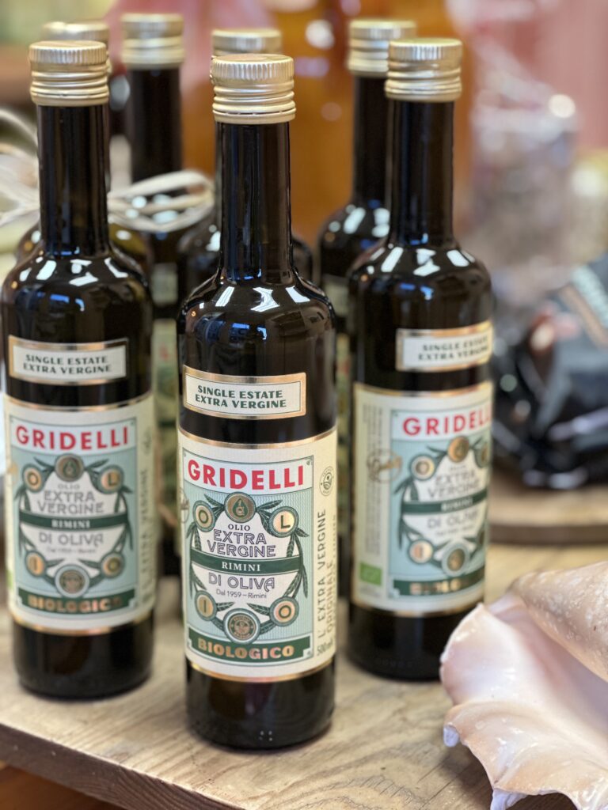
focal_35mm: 77
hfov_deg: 19.1
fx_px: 1803
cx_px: 304
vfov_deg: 25.3
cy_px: 405
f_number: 2.8
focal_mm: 9
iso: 200
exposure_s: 1/33
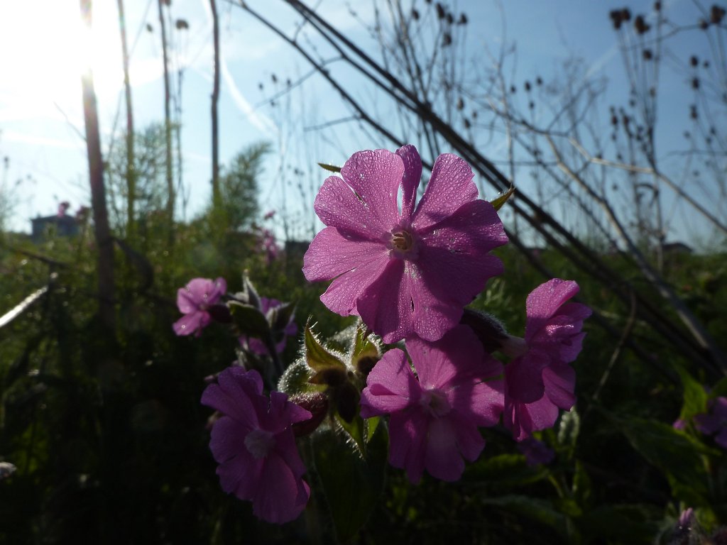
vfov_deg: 54.9
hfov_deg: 69.4
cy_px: 272
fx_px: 525
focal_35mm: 25
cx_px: 364
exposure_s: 1/640
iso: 80
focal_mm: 4.1
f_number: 5.6
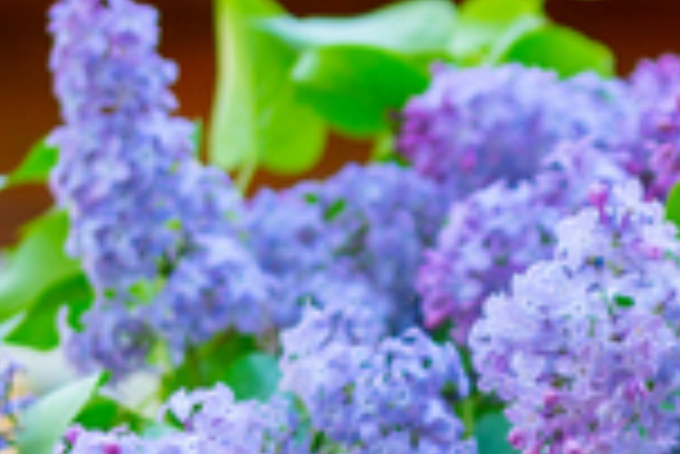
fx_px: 4519
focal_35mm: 239
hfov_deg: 8.4
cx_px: 986
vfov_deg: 5.6
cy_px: 879
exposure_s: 1/125
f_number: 2.8
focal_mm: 50
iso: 80
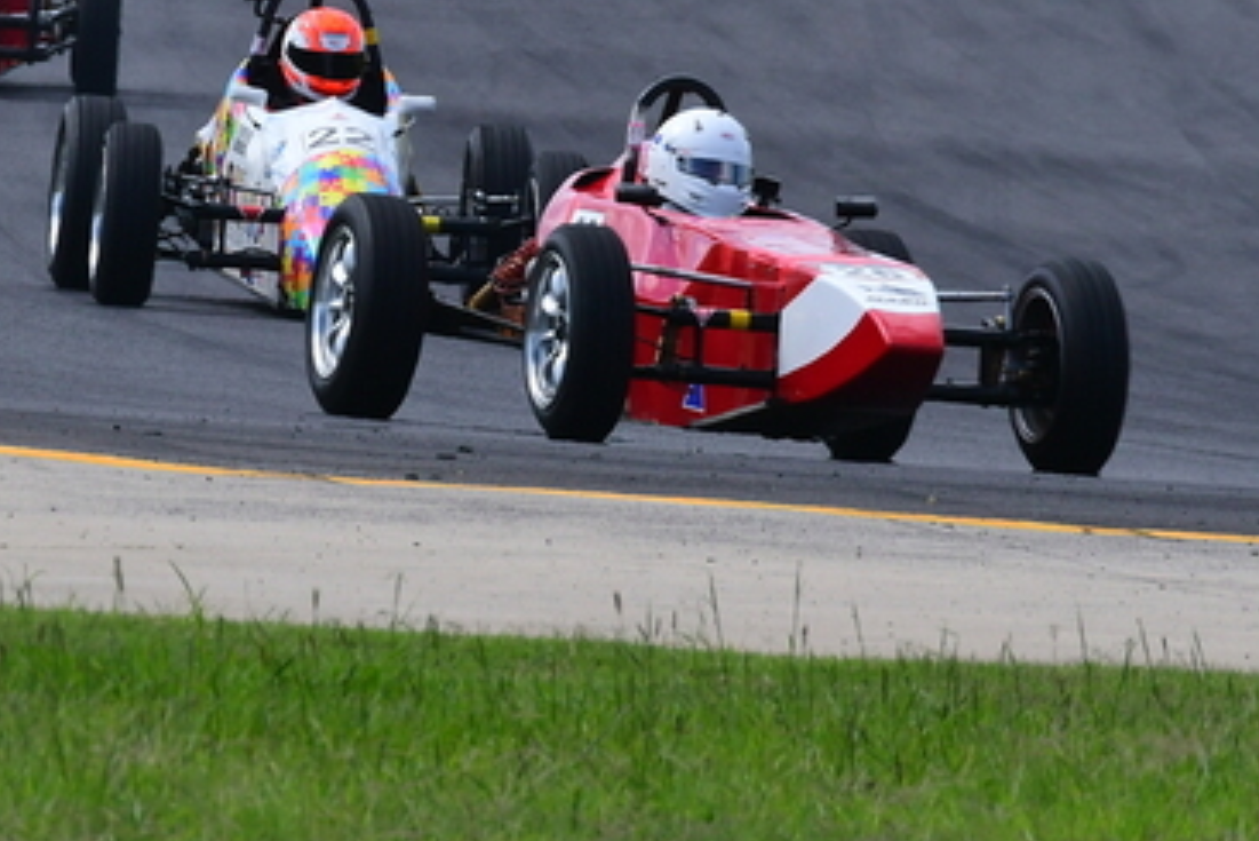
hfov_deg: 1.6
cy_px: -15
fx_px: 44605
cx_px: 182
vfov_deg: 1.1
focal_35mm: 1275
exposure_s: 1/640
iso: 640
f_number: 11
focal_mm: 390
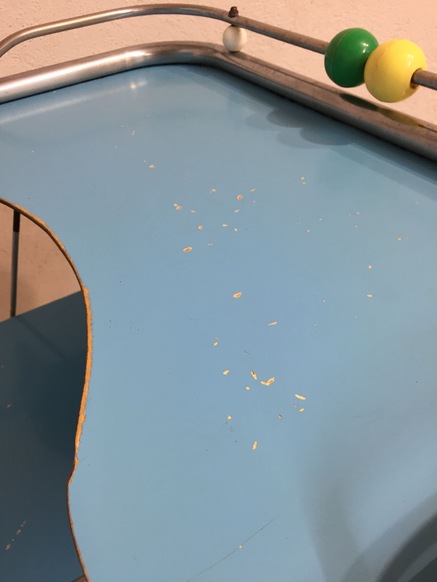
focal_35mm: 29
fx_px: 488
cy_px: 291
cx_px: 218
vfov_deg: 61.7
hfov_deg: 48.2
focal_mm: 4.15
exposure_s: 1/33
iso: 100
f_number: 2.2
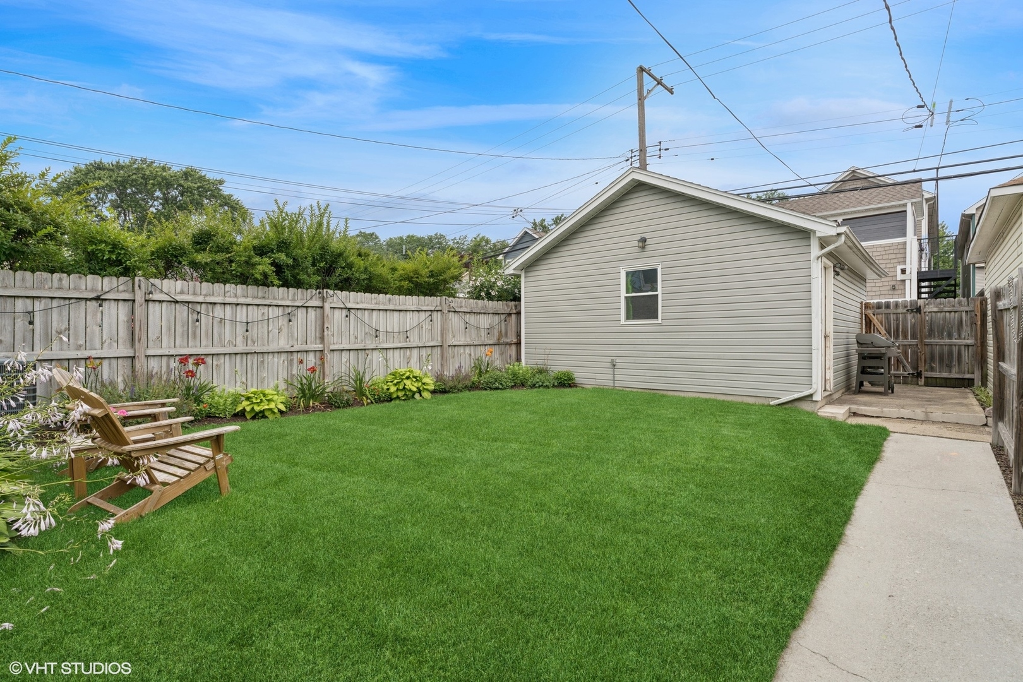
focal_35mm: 16
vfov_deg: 73.7
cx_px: 512
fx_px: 455
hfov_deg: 96.7
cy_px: 341
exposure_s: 1/400
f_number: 8
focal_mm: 16
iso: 200
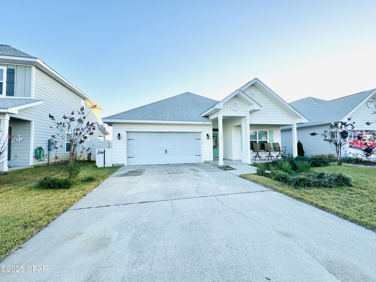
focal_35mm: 14
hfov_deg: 102.1
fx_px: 152
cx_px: 188
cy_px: 141
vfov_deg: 85.7
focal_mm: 2.22
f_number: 2.2
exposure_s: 1/467
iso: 40
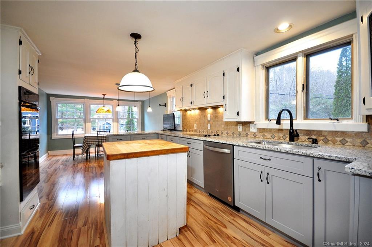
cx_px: 186
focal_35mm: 15
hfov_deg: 100.5
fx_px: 155
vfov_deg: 77.1
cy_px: 124
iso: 640
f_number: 4
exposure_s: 1/30
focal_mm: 10
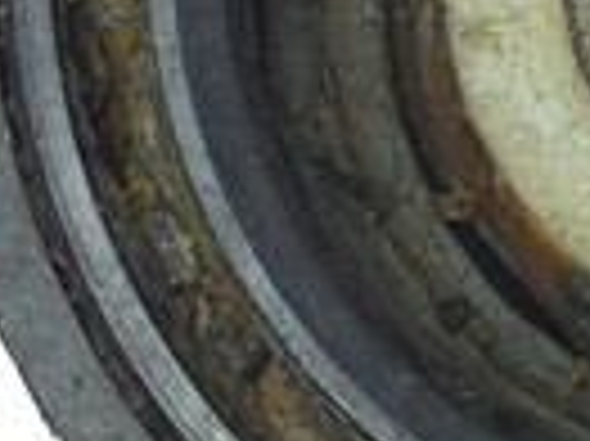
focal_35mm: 147
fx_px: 2503
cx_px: 842
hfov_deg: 12.8
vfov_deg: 10.1
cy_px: 104
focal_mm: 3.3
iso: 32
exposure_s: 1/140
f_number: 2.4
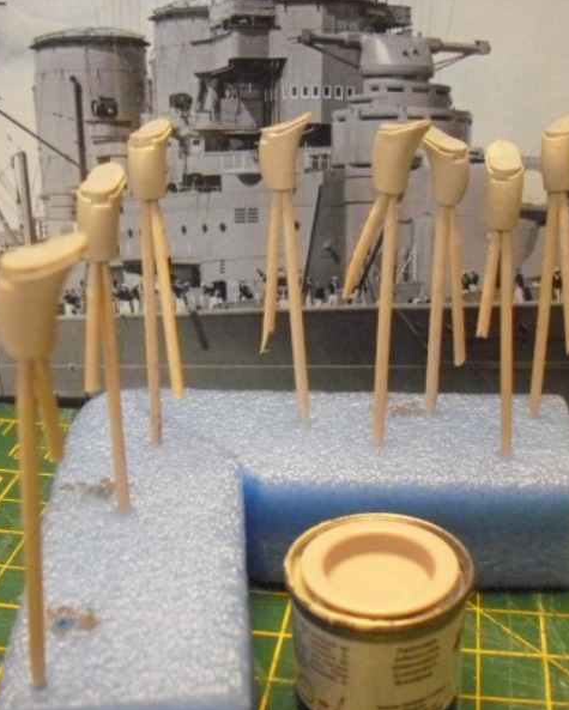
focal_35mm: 50
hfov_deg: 30.2
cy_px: 356
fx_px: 1052
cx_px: 331
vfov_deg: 37.3
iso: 800
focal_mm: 6.2
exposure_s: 1/30
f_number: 2.8
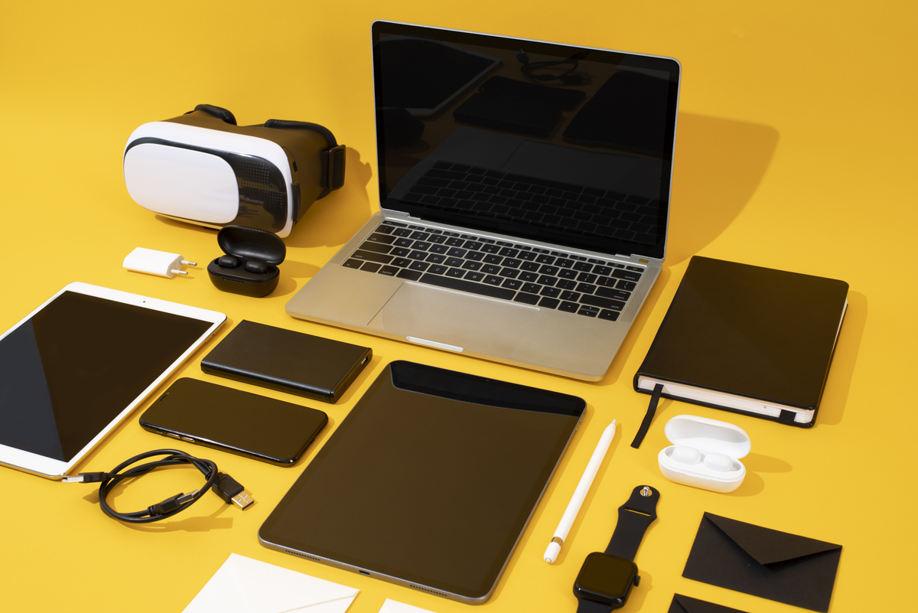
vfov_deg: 27.0
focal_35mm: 50
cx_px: 459
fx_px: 1275
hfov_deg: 39.6
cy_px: 306
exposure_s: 1/100
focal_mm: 50
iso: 100
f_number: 5
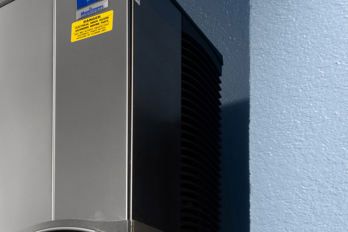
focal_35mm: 55
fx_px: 532
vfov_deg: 21.0
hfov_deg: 26.4
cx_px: -173
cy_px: 345
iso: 125
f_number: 9
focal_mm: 16
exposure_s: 1.6
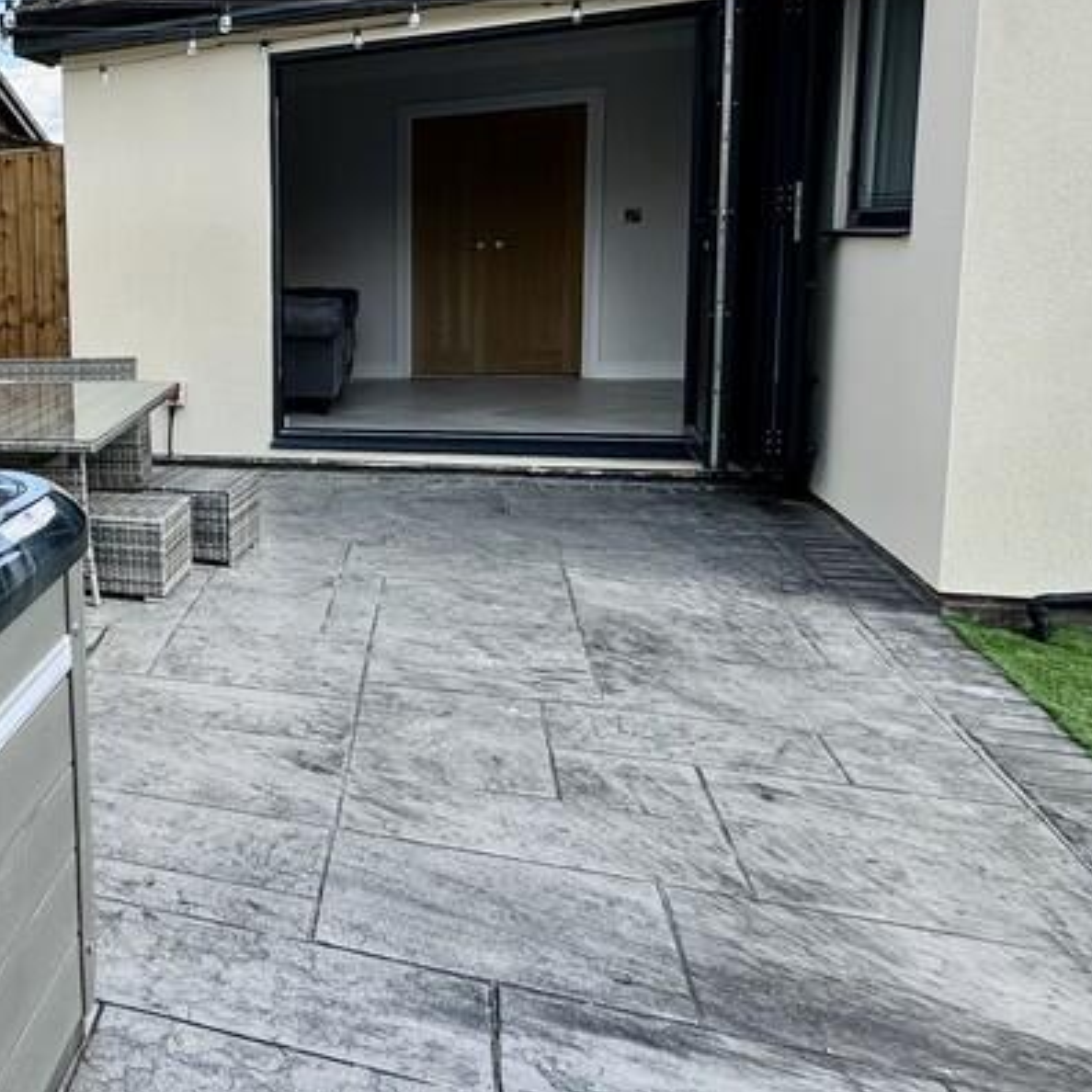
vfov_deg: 50.6
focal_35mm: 32
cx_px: -99
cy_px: 405
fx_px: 1142
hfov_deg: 41.2
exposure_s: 1/1006
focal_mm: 2.22
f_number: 2.2
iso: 40
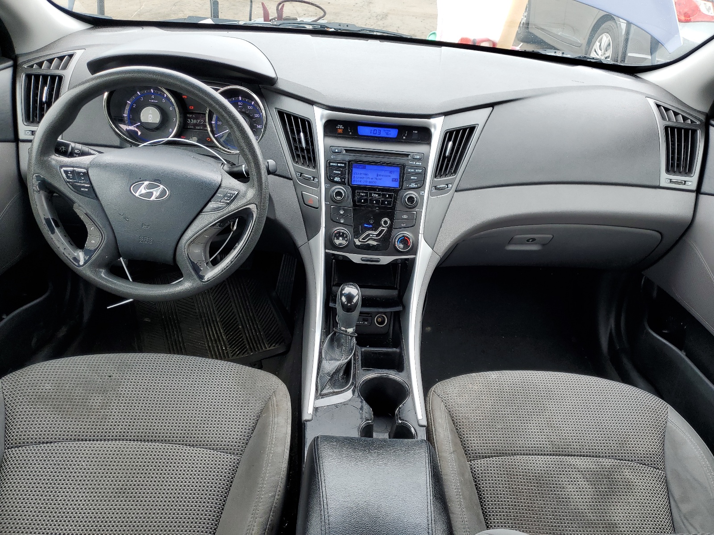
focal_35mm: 26
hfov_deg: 67.3
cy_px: 268
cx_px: 357
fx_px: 536
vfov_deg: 53.1
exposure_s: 1/139
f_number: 1.5
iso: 50
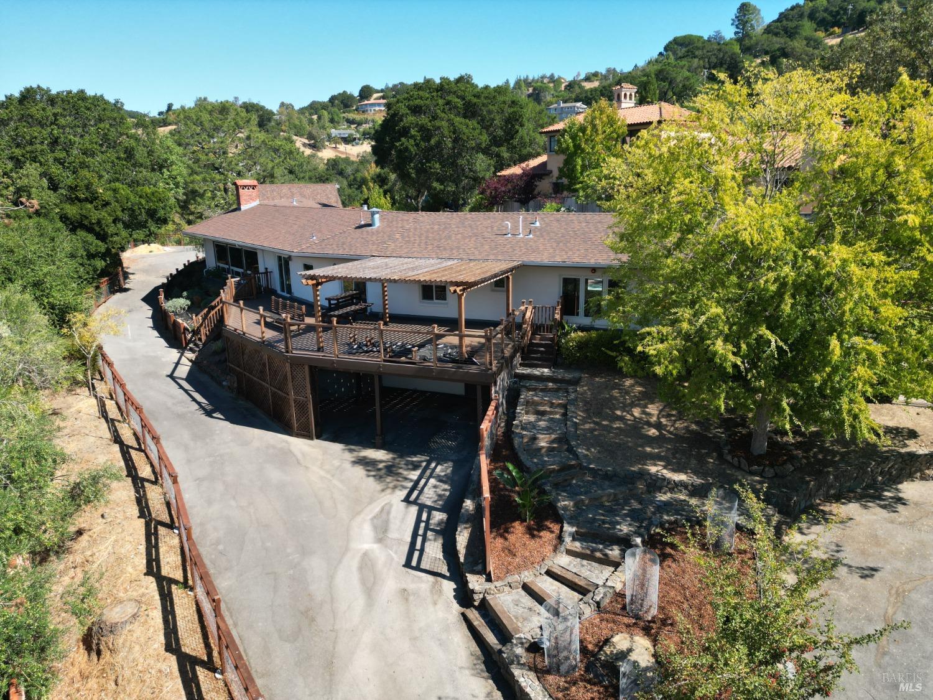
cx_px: 466
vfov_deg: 56.8
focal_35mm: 24
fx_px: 647
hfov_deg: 71.6
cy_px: 350
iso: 120
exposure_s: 1/1600
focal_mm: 6.72
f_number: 1.7
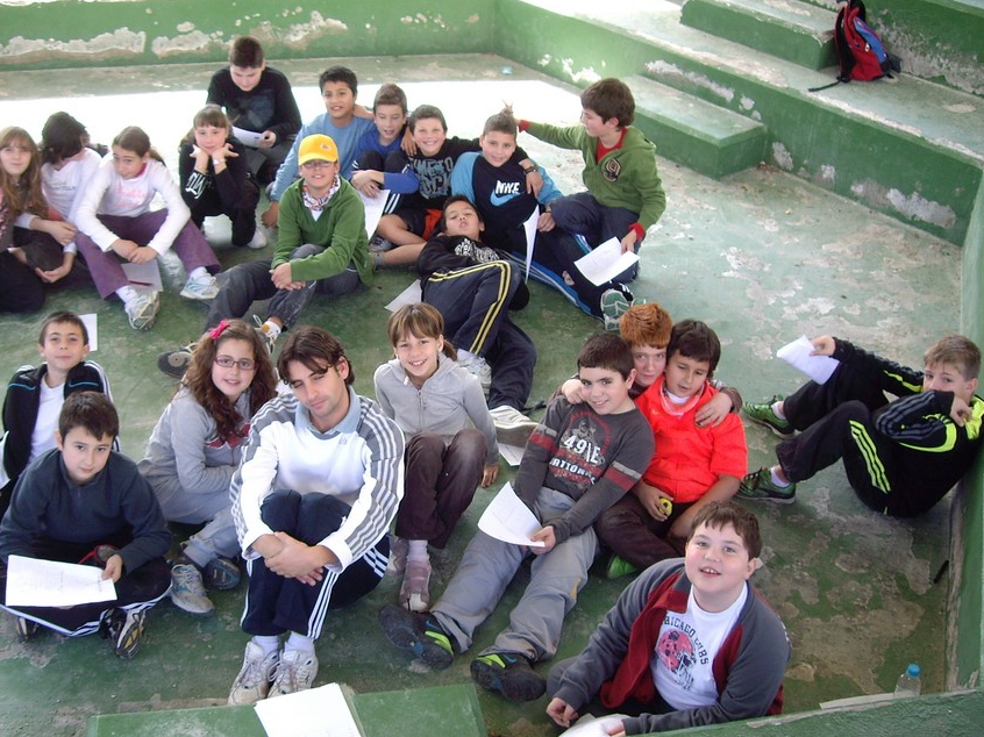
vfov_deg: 31.5
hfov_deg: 41.1
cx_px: 393
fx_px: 1307
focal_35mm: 46
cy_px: 341
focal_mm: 6.2
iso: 100
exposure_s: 1/80
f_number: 2.7
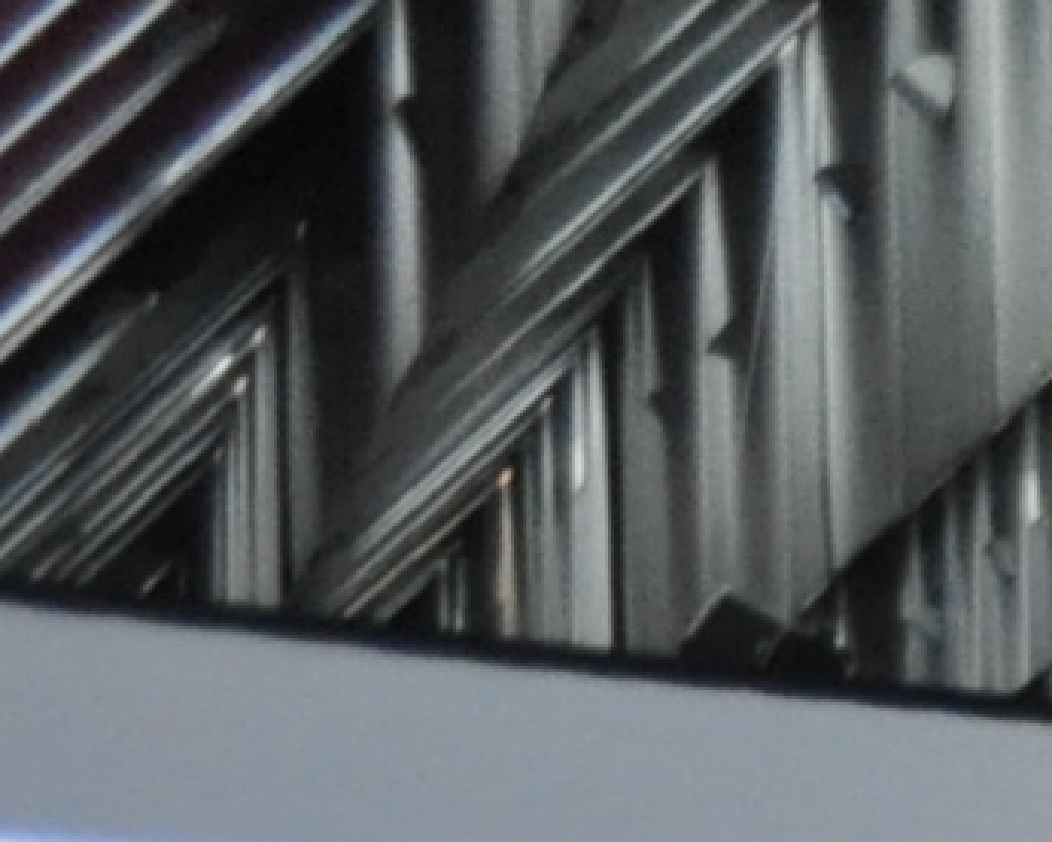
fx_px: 7319
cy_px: 2486
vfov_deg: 6.1
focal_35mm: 235
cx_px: 4333
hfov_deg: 6.5
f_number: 3.5
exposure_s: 1/30
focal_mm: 18
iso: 1600
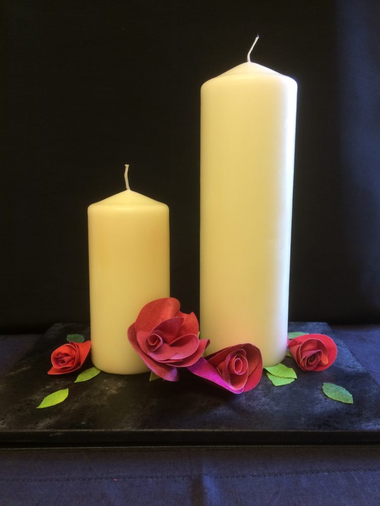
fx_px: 424
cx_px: 190
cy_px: 253
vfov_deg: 61.7
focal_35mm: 29
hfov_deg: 48.2
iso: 125
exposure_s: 1/33
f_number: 2.2
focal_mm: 4.15
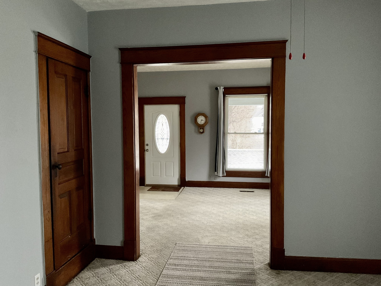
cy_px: 143
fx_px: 319
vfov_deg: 48.2
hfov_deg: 61.7
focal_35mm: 29
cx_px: 190
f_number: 1.8
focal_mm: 3
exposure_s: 1/30
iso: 500
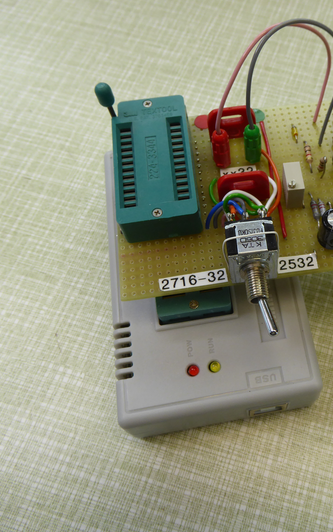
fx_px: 494
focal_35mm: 34
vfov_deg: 56.7
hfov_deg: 35.7
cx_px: 281
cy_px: 266
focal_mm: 4.3
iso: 125
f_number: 3.3
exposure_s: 1/60
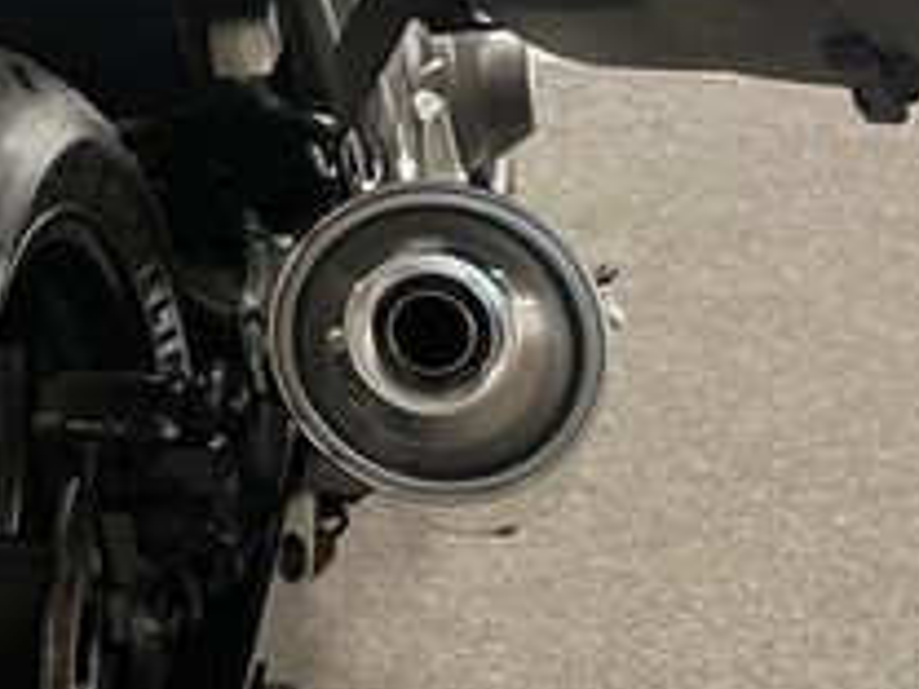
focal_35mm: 80
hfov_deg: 21.7
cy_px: -53
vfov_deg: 17.8
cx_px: -323
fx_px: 2124
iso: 320
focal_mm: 5.1
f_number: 1.6
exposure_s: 1/50
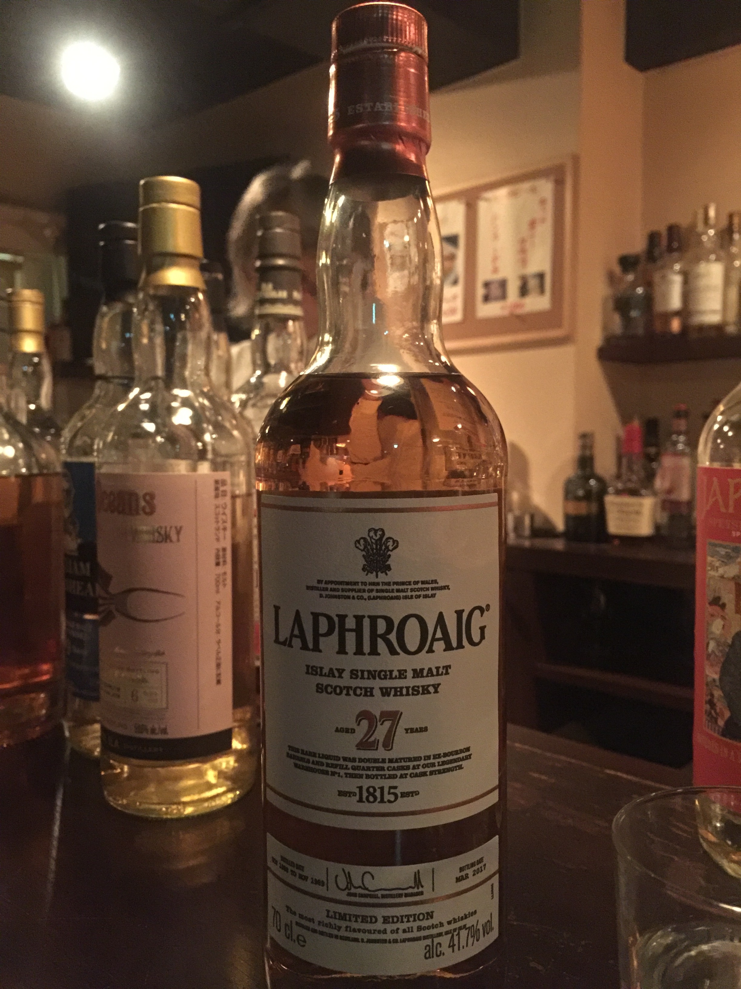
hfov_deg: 48.2
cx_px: 370
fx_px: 828
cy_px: 494
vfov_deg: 61.7
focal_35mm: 29
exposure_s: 1/4
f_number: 2.2
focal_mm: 4.15
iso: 400
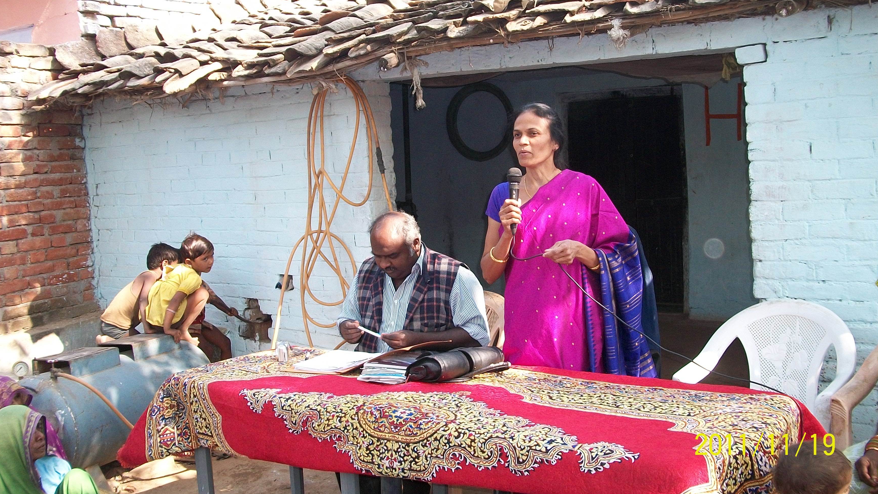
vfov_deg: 33.6
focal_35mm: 35
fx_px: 815
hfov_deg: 56.6
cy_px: 188
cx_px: 440
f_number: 2.9
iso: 80
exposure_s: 1/125
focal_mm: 5.7
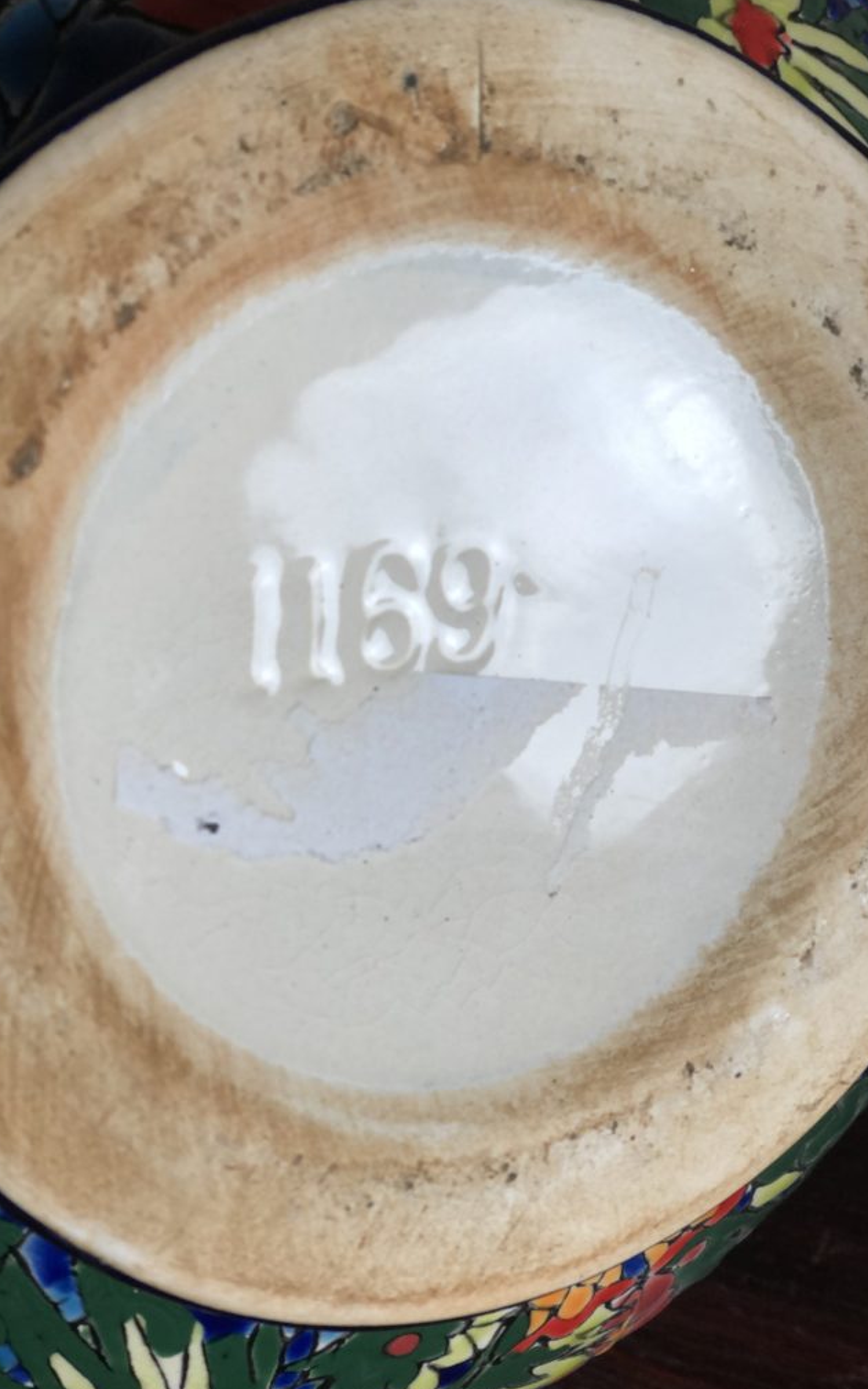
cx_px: 353
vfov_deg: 36.3
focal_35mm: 56
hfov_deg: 23.1
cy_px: 693
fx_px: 2120
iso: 25
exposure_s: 1/50
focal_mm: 6
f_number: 2.4
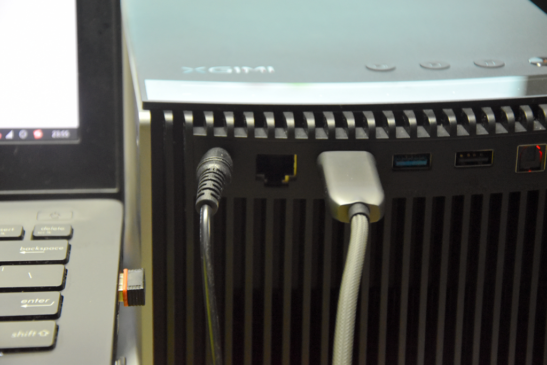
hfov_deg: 19.5
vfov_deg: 13.0
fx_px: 1596
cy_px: 182
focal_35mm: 105
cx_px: 274
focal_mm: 70
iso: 3200
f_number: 5.3
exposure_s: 1/50
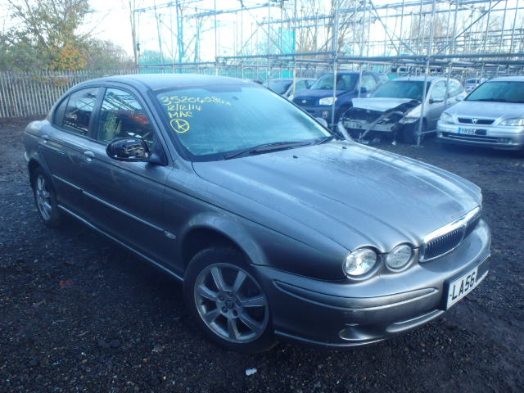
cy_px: 196
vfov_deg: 49.7
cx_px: 262
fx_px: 424
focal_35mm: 28
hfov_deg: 63.4
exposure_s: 1/60
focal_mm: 5
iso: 200
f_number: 3.9
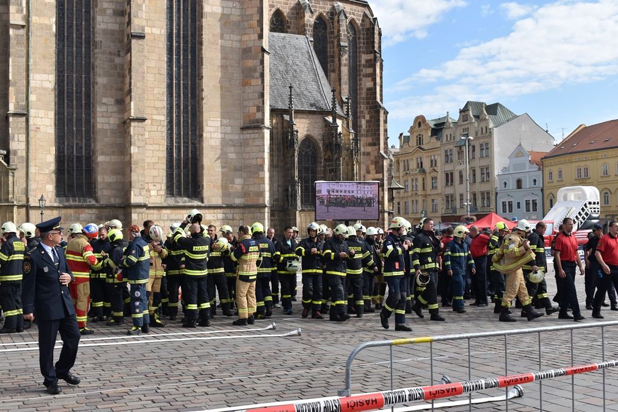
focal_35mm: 45
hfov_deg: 43.6
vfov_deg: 29.9
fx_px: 773
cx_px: 309
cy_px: 206
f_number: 8
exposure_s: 1/200
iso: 100
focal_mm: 30
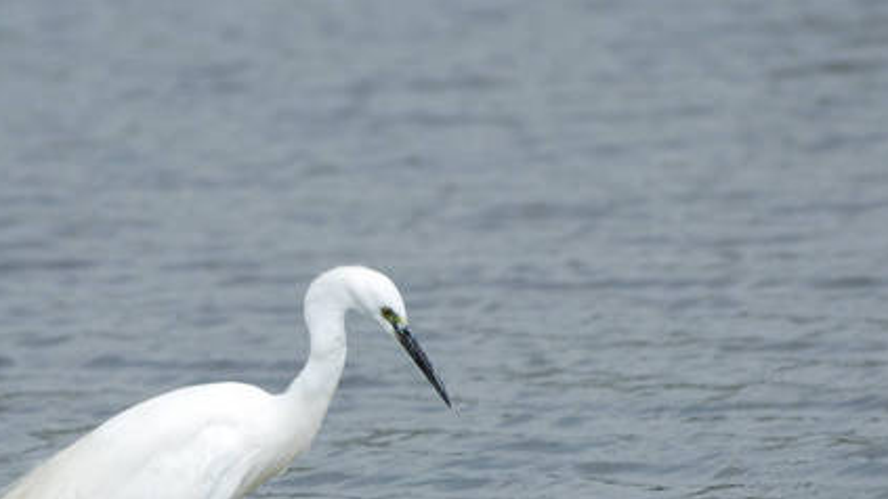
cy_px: 438
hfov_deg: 2.1
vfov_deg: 1.2
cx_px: 374
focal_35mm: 1042
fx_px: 24537
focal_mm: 400
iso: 100
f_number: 6.3
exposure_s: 1/400
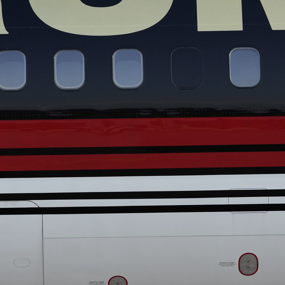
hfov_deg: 5.0
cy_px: 123
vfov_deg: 5.0
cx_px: 120
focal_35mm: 349
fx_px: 3251
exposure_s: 1/2000
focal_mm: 125
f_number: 5.6
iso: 1250
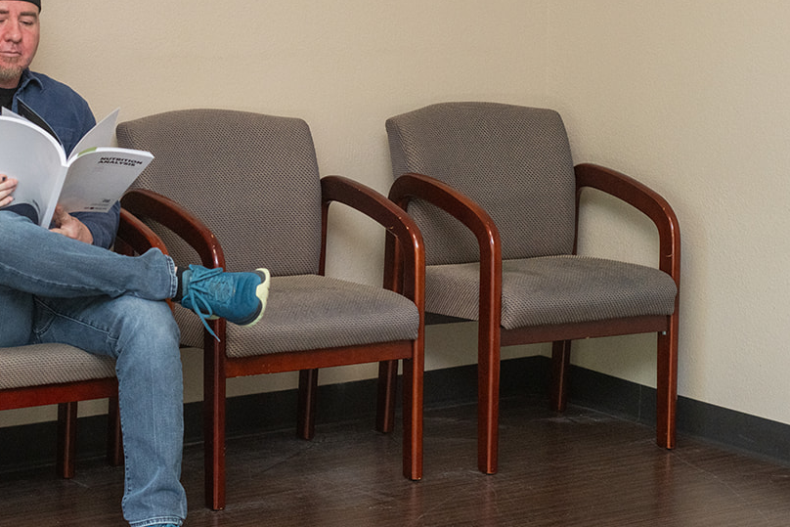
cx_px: 267
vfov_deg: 13.8
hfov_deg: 20.5
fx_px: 2173
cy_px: 149
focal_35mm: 99
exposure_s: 1/200
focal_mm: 50
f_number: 4
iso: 640
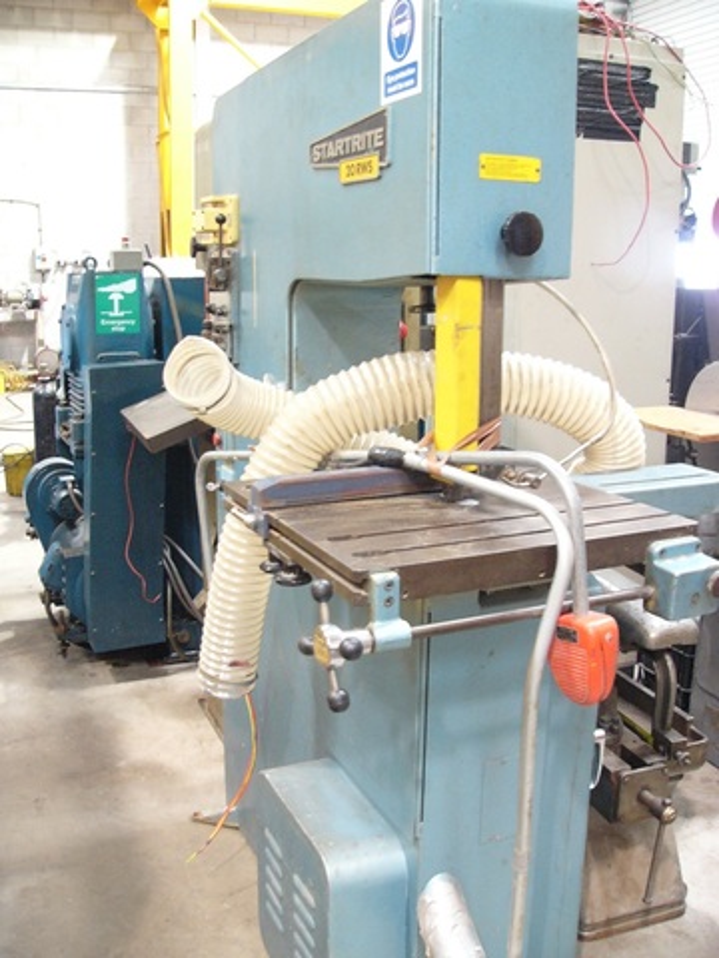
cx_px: 360
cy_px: 479
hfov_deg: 39.7
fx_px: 997
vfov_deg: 51.4
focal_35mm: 36
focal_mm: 6
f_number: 2.8
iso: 200
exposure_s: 1/4
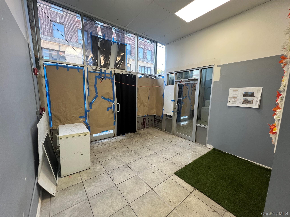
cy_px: 108
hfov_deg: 106.2
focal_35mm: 13
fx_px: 109
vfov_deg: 89.9
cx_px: 145
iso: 160
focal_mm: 1.57
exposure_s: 1/120
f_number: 1.8
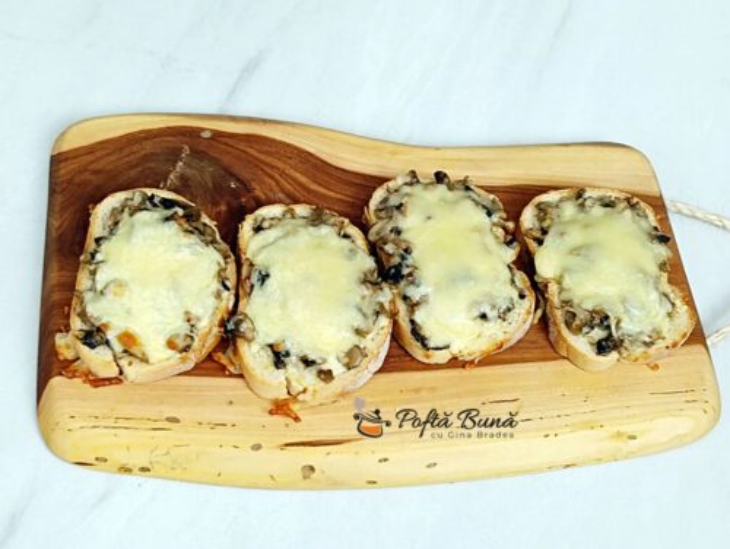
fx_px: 1140
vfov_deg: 27.1
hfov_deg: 35.5
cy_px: 274
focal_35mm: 54
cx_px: 365
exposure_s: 1/33.3
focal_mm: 3.98
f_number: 1.8
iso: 200
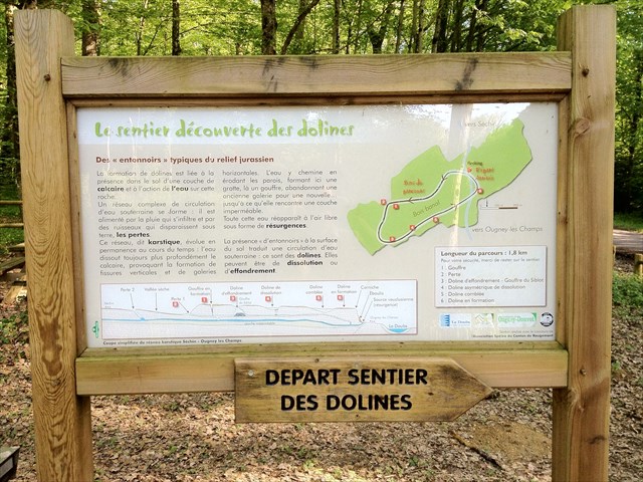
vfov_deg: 40.7
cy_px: 241
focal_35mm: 35
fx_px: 650
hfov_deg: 52.6
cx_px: 322
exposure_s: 1/120
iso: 100
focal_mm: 4.28
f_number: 2.4
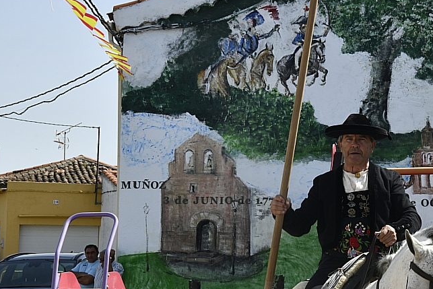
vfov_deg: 12.2
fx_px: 1347
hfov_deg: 18.0
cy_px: 174
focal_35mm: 112
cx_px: 387
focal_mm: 60
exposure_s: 1/160
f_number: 14
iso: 160
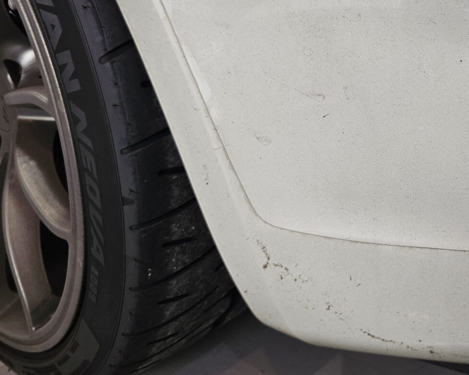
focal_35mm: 44
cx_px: 403
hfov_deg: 39.6
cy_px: 82
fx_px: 611
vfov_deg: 33.3
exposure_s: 1/100
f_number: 1.7
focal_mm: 6.3
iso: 64
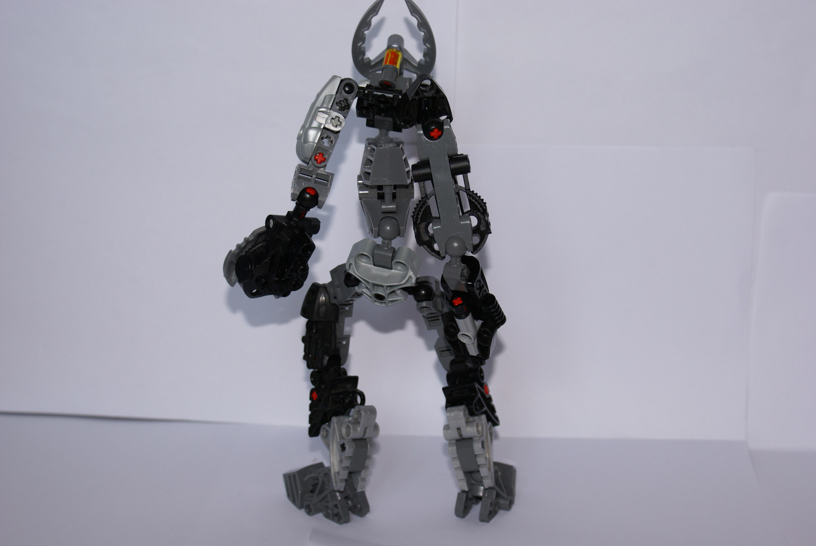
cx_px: 412
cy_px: 273
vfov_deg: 18.0
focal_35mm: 76
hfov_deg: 26.6
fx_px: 1725
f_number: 5.6
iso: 200
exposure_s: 1/125
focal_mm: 50
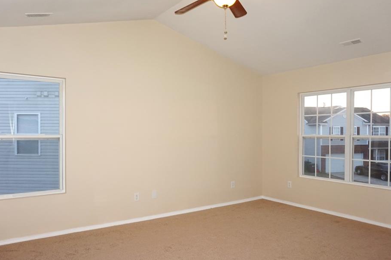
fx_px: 293
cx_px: 196
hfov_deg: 67.4
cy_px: 136
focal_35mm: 27
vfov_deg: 47.9
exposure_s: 1/160
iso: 800
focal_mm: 16
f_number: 3.5
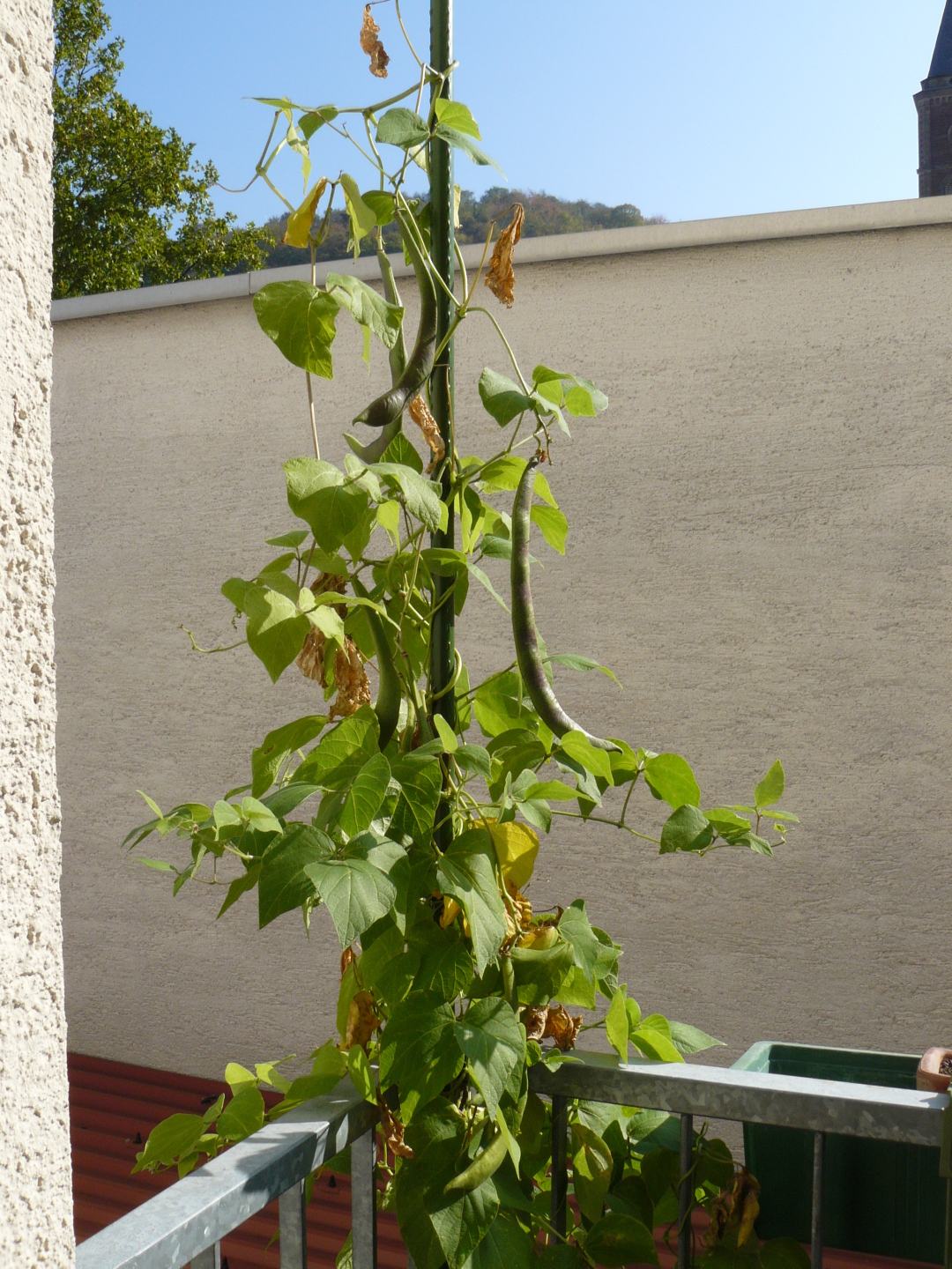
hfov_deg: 39.7
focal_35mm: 36
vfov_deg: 51.4
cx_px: 476
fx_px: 1320
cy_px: 634
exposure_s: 1/200
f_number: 7.1
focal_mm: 6
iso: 100
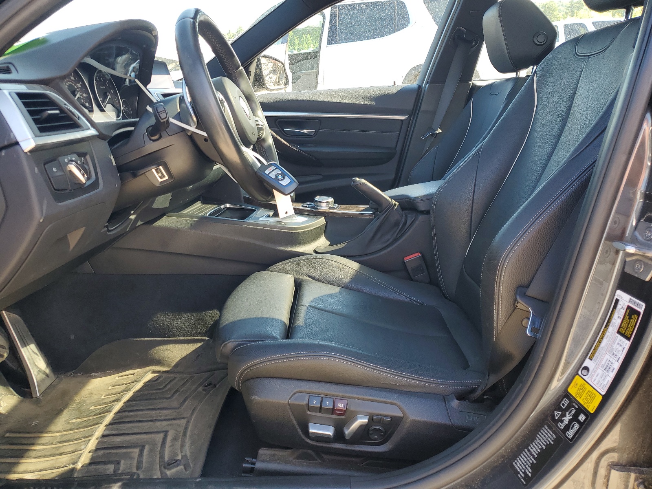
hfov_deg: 67.3
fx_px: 490
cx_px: 326
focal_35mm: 26
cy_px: 244
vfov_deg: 53.1
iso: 50
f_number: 1.5
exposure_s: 1/169
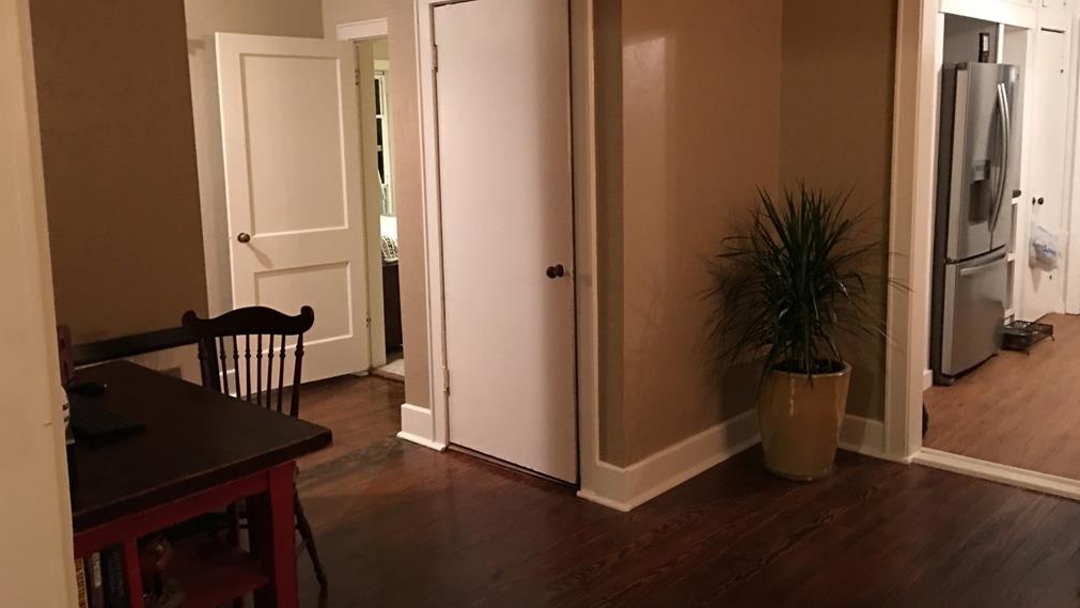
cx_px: 539
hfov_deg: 61.0
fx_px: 917
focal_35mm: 32
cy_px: 258
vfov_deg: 36.6
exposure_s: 1/4
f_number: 2.2
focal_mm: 4.15
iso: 100
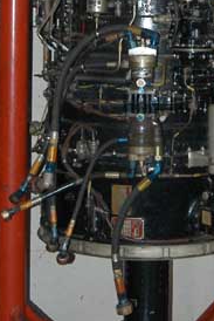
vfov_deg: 18.2
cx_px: 181
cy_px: -89
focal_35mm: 105
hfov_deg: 13.0
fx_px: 935
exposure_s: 1/60
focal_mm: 24
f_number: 5.6
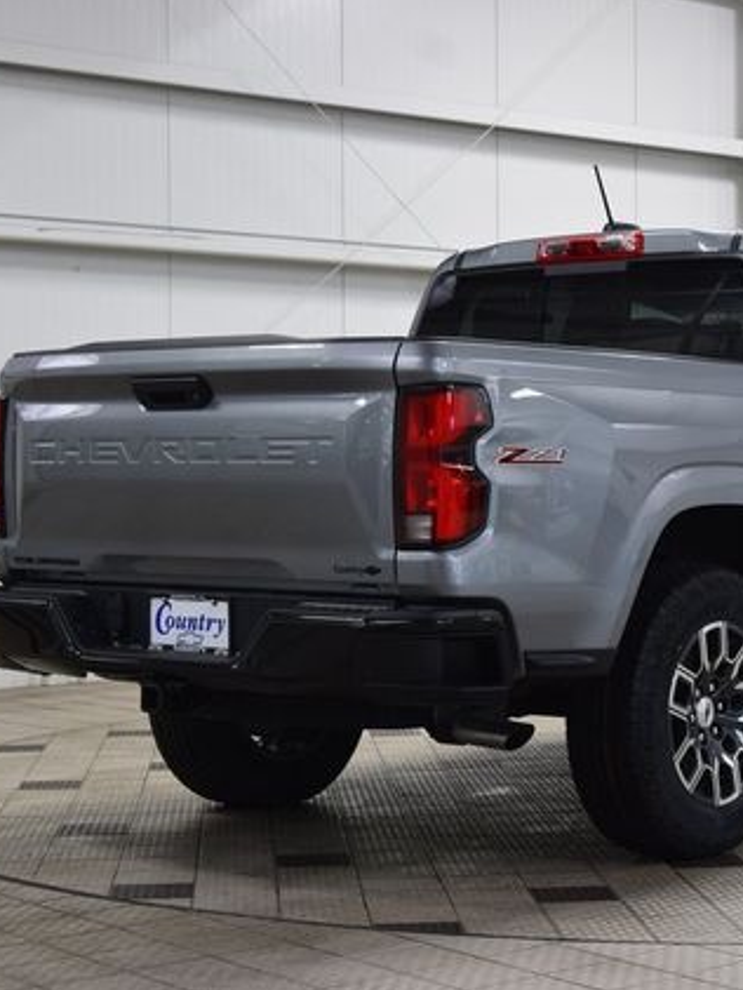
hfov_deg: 18.5
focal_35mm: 79
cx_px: 607
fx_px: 2260
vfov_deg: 24.7
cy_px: 493
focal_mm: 36
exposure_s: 1/15
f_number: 6.3
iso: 400
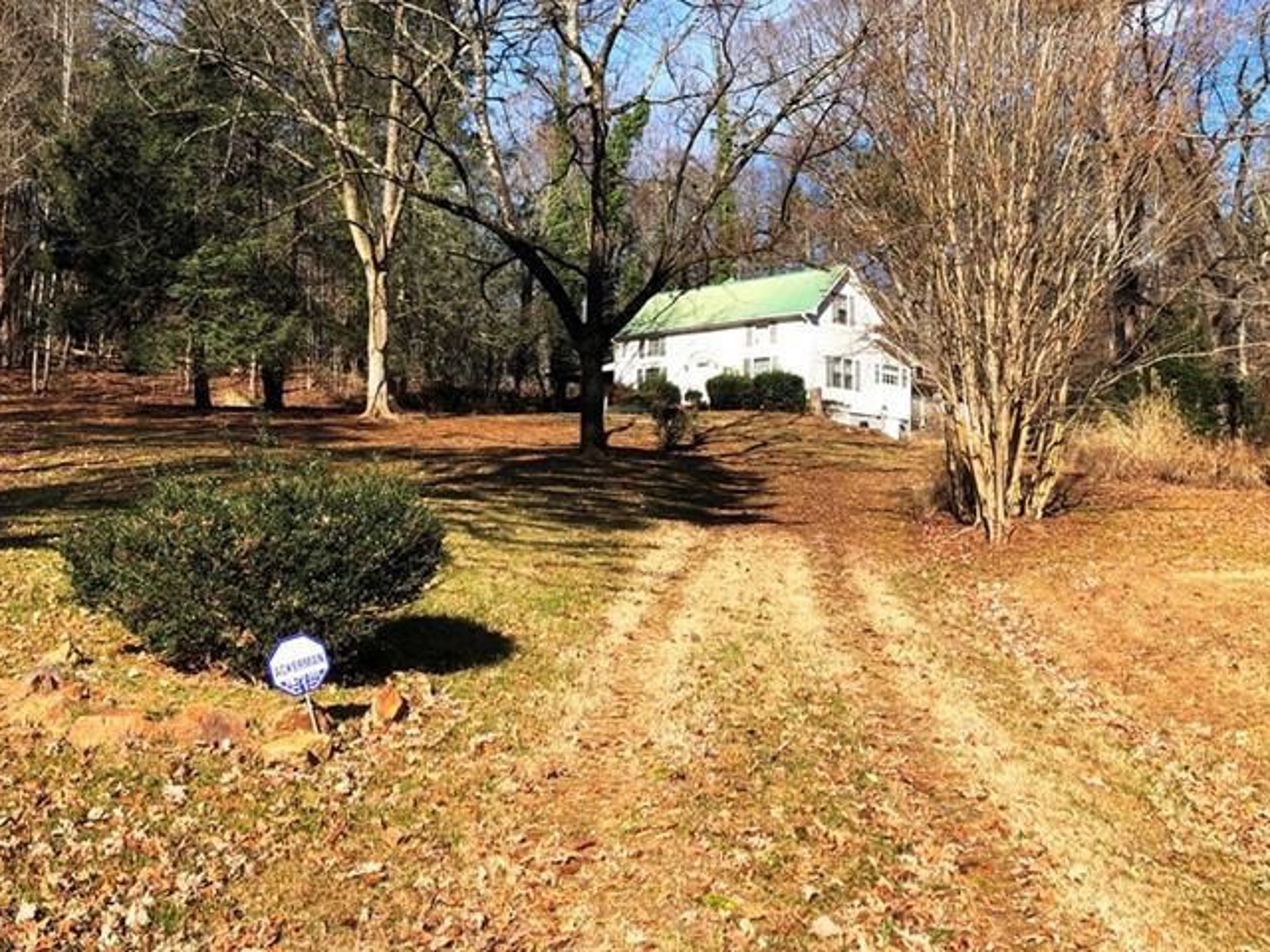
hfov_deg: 52.5
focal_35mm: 35
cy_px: 373
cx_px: 548
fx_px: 1284
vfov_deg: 40.5
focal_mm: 3.99
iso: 20
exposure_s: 1/1185
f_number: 1.8
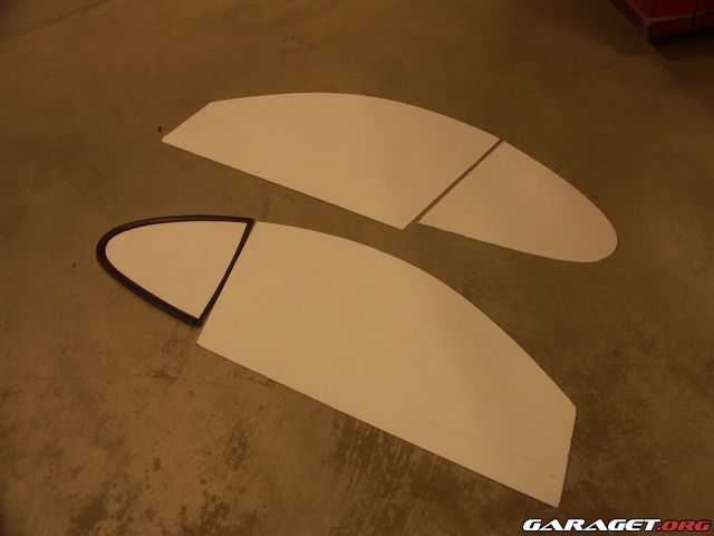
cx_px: 357
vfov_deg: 42.9
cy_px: 268
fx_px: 681
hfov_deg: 55.4
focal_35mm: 33
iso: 100
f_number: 2.8
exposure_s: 1/30
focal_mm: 8.53
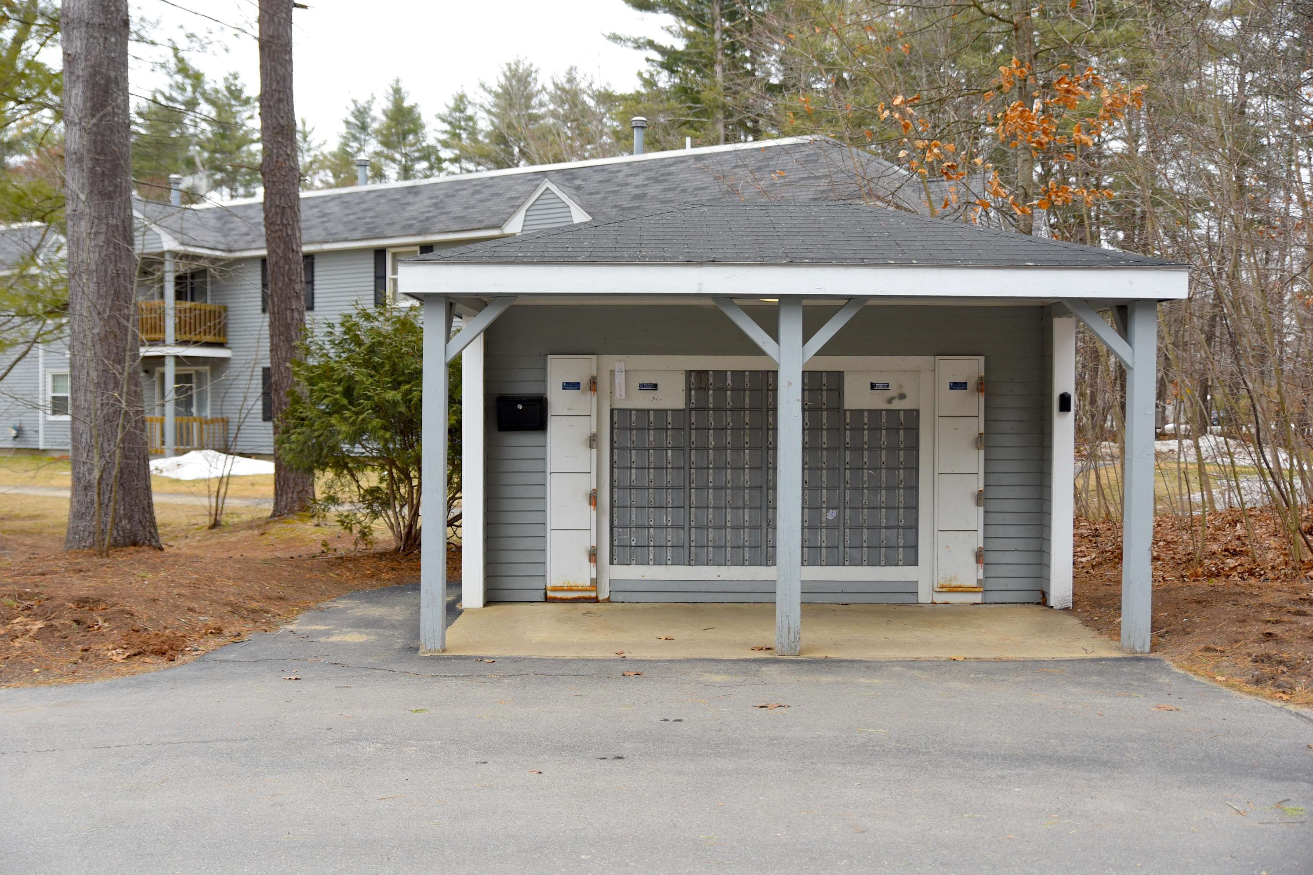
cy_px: 434
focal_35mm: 36
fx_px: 1313
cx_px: 641
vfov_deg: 36.9
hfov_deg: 53.1
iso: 160
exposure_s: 1/500
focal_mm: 35
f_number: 2.8
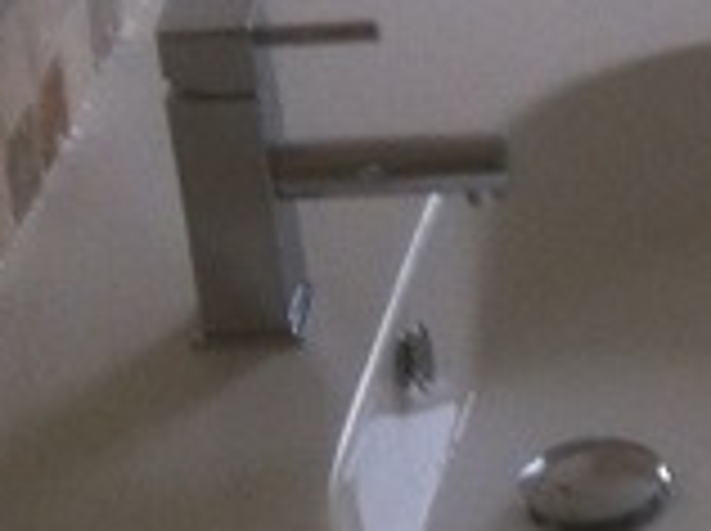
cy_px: 20
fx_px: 4553
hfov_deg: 8.2
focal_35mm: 222
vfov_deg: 6.7
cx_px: 1714
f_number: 2.8
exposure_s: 1/15
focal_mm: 3.85
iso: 80
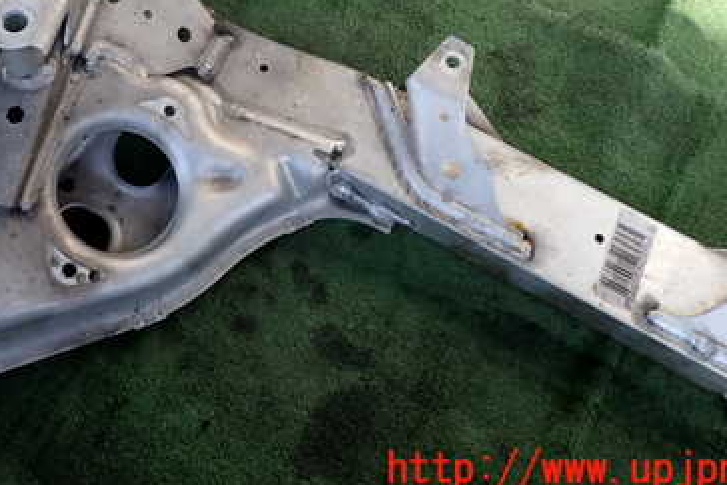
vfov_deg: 29.8
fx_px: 868
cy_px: 44
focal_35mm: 43
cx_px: 238
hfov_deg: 44.7
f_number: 2.8
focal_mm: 4.5
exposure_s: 1/320
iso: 100
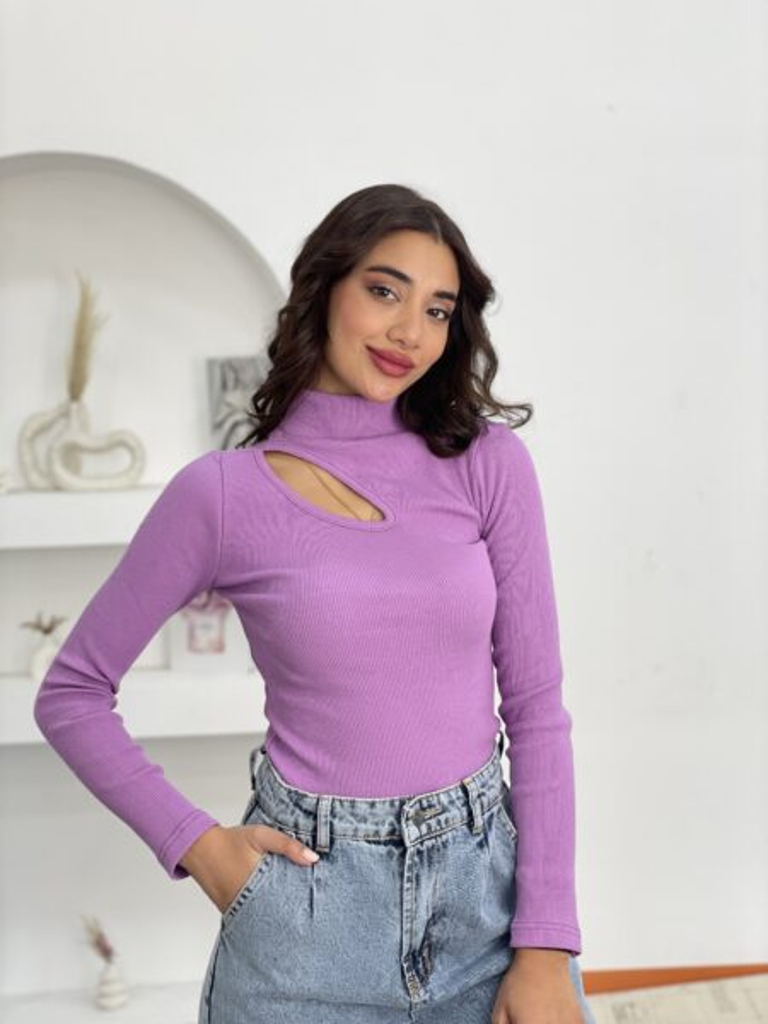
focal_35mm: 52
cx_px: 384
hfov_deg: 28.0
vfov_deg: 36.8
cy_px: 512
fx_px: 1538
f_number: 2
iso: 32
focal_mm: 6
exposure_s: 1/100
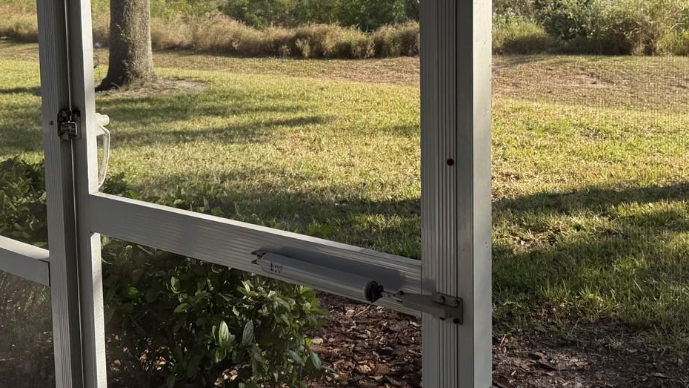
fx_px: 822
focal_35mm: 45
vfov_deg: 25.9
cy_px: 58
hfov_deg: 45.3
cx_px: 405
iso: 80
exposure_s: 1/1314
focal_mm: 6.76
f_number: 1.78
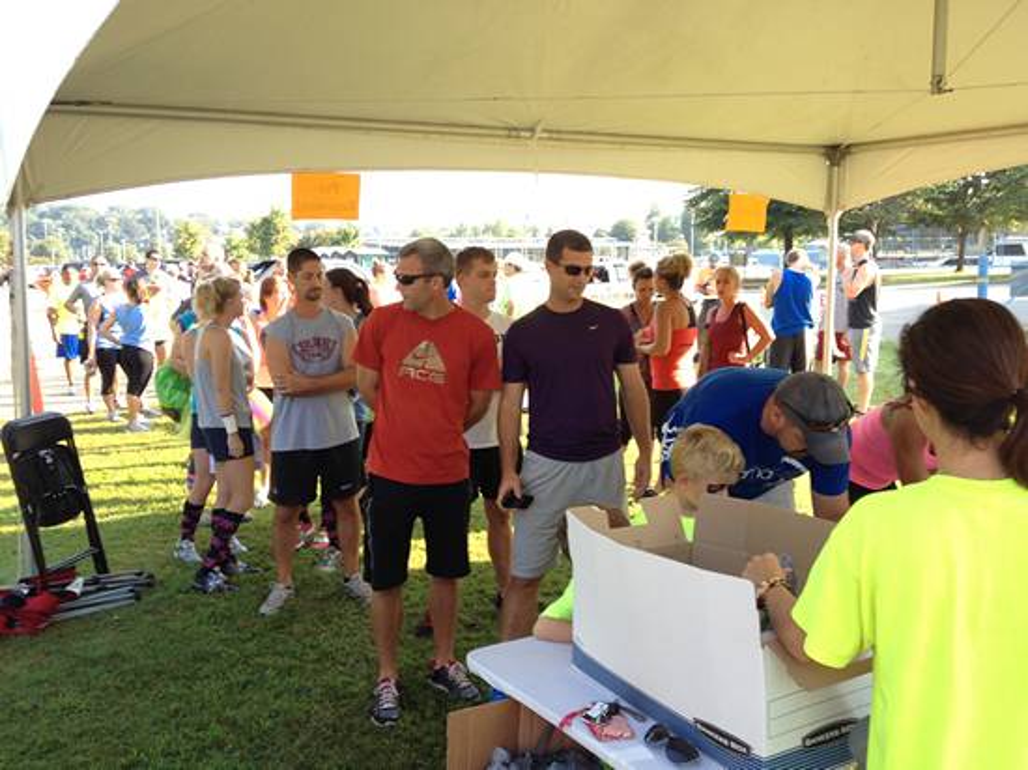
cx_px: 514
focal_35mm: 35
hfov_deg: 52.6
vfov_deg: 40.7
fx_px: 1039
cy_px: 385
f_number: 2.4
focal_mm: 4.28
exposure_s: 1/136
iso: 50
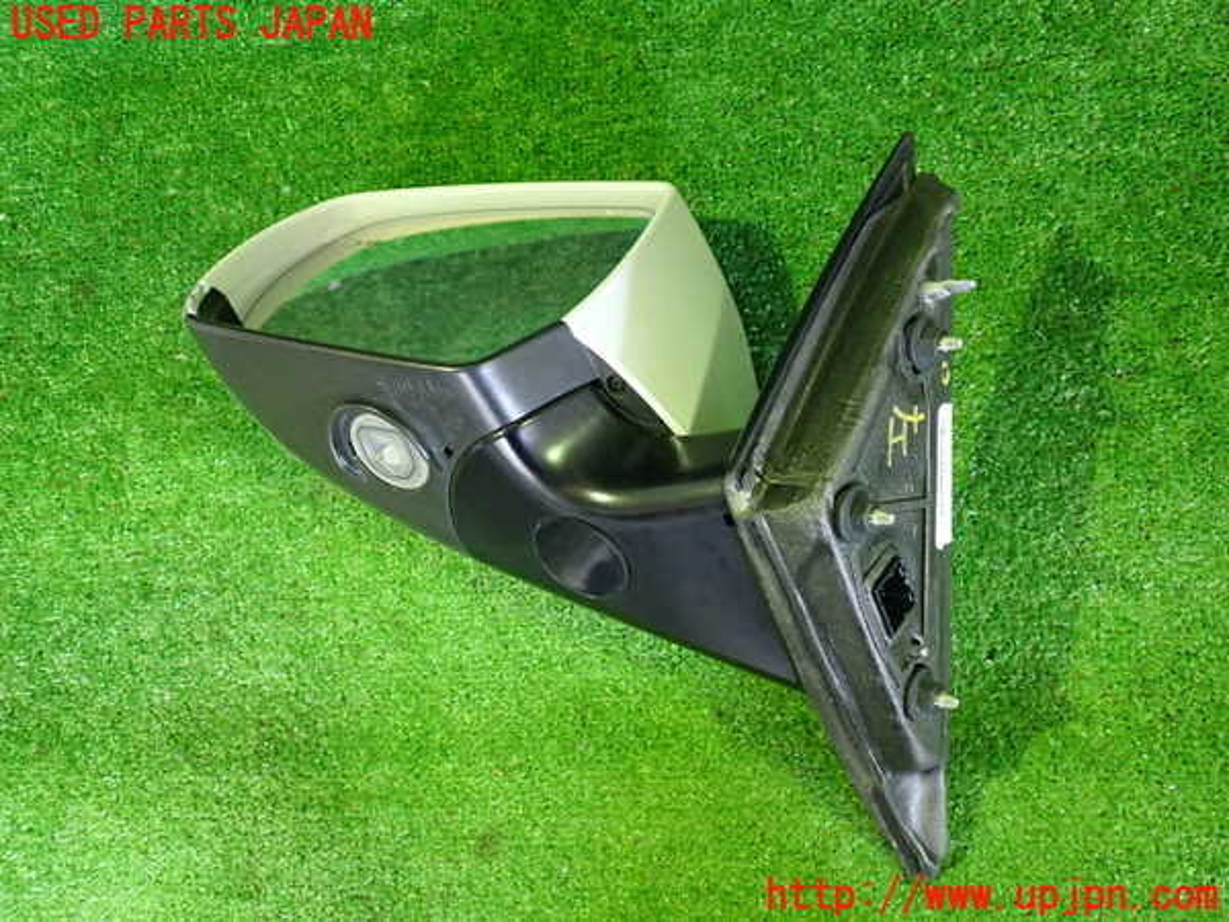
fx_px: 1065
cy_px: 461
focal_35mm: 30
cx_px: 614
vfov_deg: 46.8
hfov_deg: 60.0
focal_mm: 5.4
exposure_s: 1/25
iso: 800
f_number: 2.3
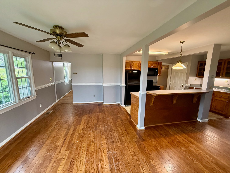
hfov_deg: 102.1
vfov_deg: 85.7
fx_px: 93
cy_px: 86
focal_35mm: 14
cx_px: 115
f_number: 2.2
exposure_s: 1/60
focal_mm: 2.22
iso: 320
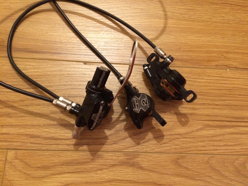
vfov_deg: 48.2
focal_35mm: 29
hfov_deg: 61.7
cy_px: 93
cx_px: 124
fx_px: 208
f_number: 2.2
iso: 320
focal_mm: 4.15
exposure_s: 1/15
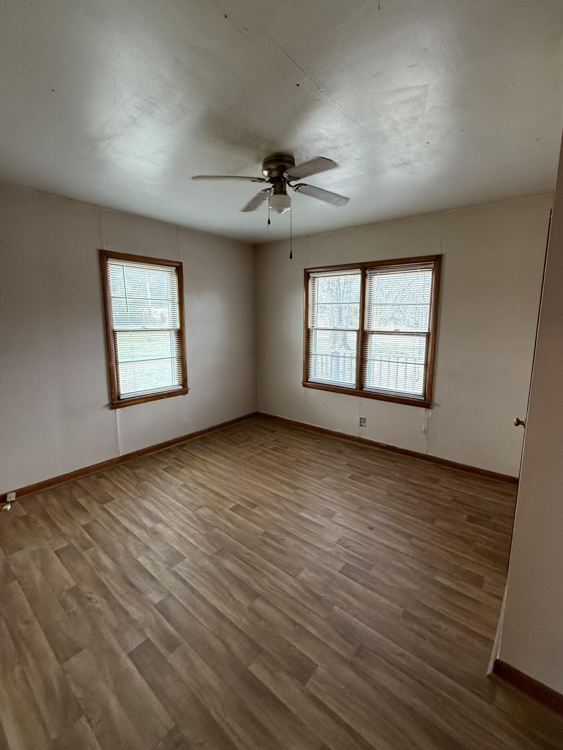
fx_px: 325
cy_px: 368
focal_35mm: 15
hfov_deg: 81.7
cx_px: 298
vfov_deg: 98.2
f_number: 2.2
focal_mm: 2.22
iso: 200
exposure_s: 1/120
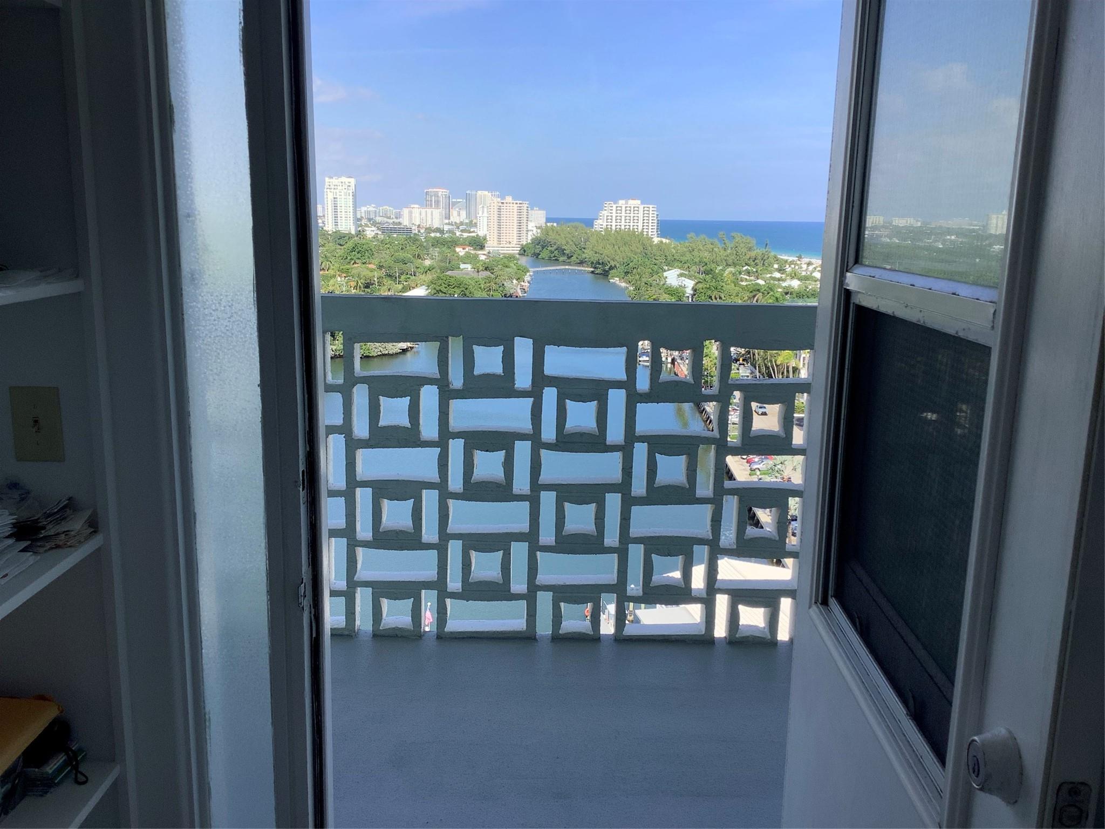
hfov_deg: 58.4
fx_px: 990
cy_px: 414
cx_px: 552
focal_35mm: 31
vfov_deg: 45.4
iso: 25
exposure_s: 1/747
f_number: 2.4
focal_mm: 3.3
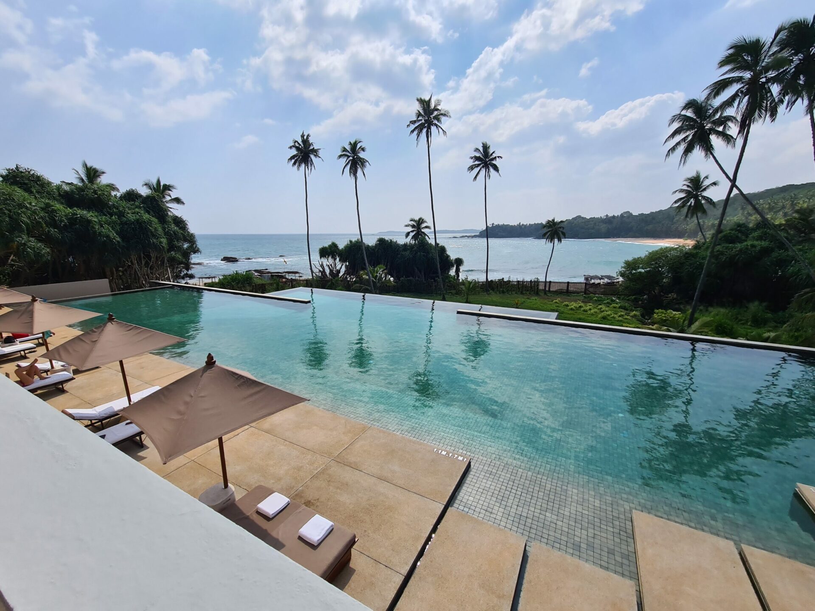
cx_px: 408
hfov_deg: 106.2
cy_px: 306
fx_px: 306
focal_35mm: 13
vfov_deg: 89.9
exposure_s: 1/3536
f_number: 2.2
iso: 50
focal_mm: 2.2
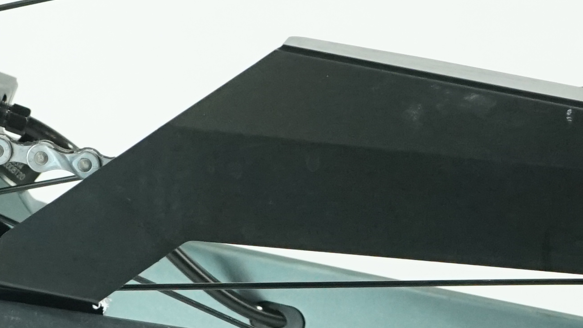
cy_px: 93
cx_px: 587
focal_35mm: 290
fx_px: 4483
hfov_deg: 7.4
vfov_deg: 4.2
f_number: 5.6
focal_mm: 60
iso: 2500
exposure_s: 1/200
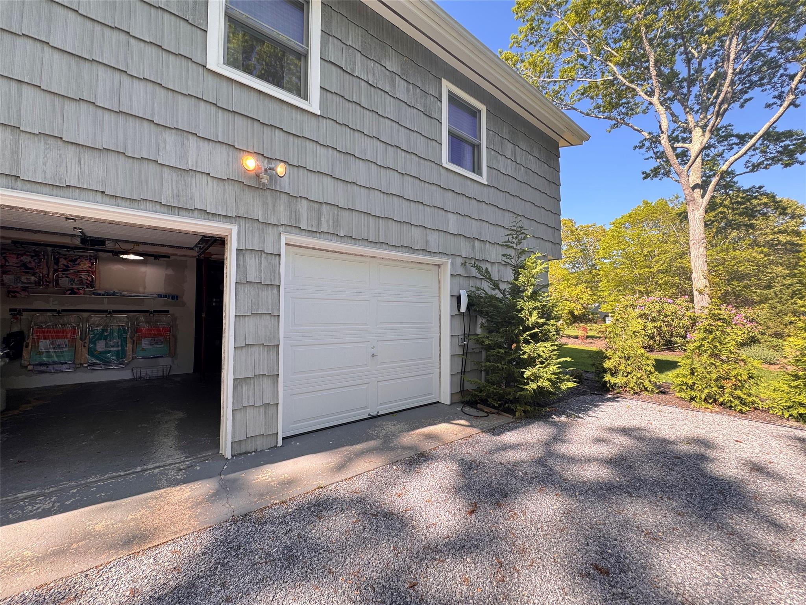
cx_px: 403
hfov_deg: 102.1
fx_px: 326
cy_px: 302
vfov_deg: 85.7
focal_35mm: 14
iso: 40
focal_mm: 2.22
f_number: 2.2
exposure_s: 1/103
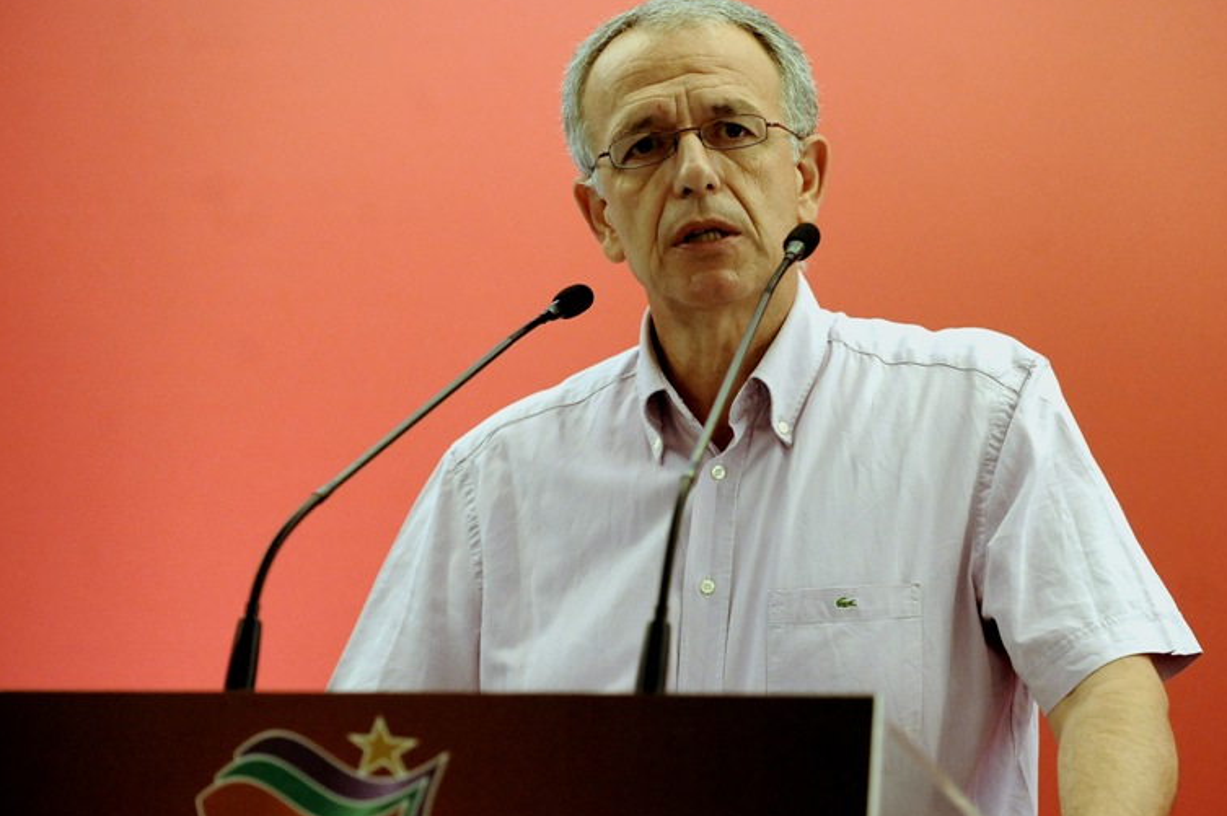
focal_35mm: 170
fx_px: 5790
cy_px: 465
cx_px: 715
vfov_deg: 8.1
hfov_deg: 12.1
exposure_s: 1/640
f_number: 3.5
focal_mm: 125
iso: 4000
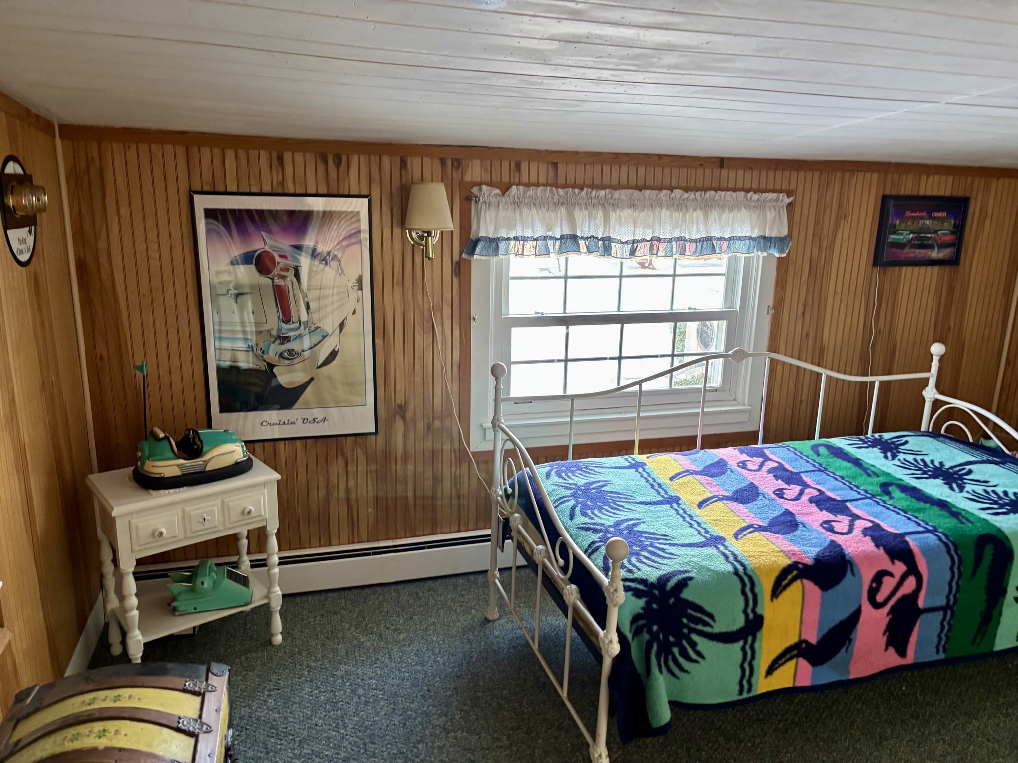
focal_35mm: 26
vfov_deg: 53.1
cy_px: 382
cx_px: 509
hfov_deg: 67.3
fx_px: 765
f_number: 1.6
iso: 200
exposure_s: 1/60
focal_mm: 5.96
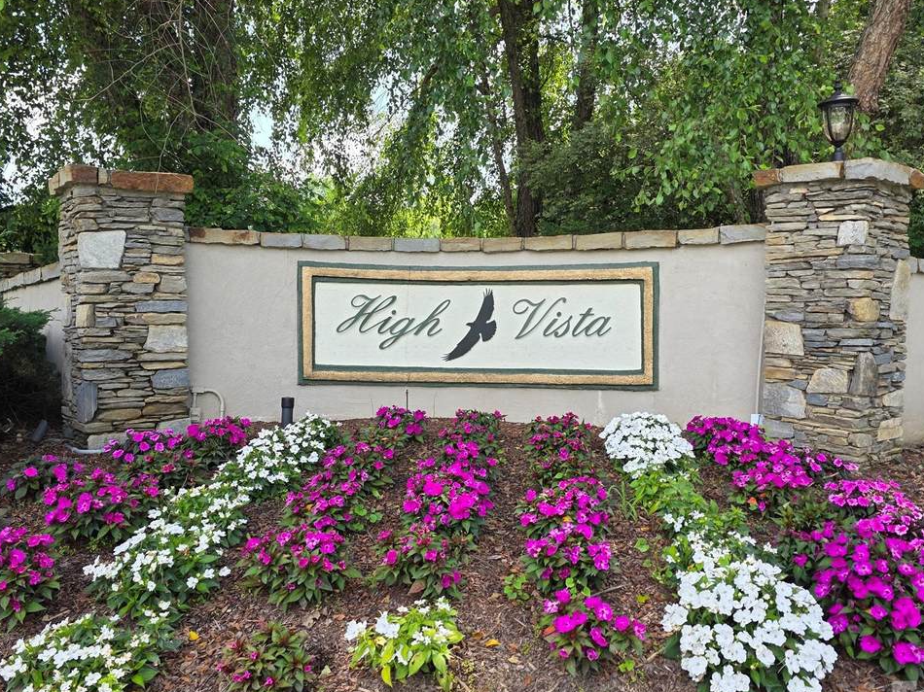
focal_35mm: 31
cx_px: 470
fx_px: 827
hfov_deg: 58.4
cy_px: 329
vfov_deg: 45.4
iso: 50
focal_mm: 6.3
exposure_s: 1/359
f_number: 1.7
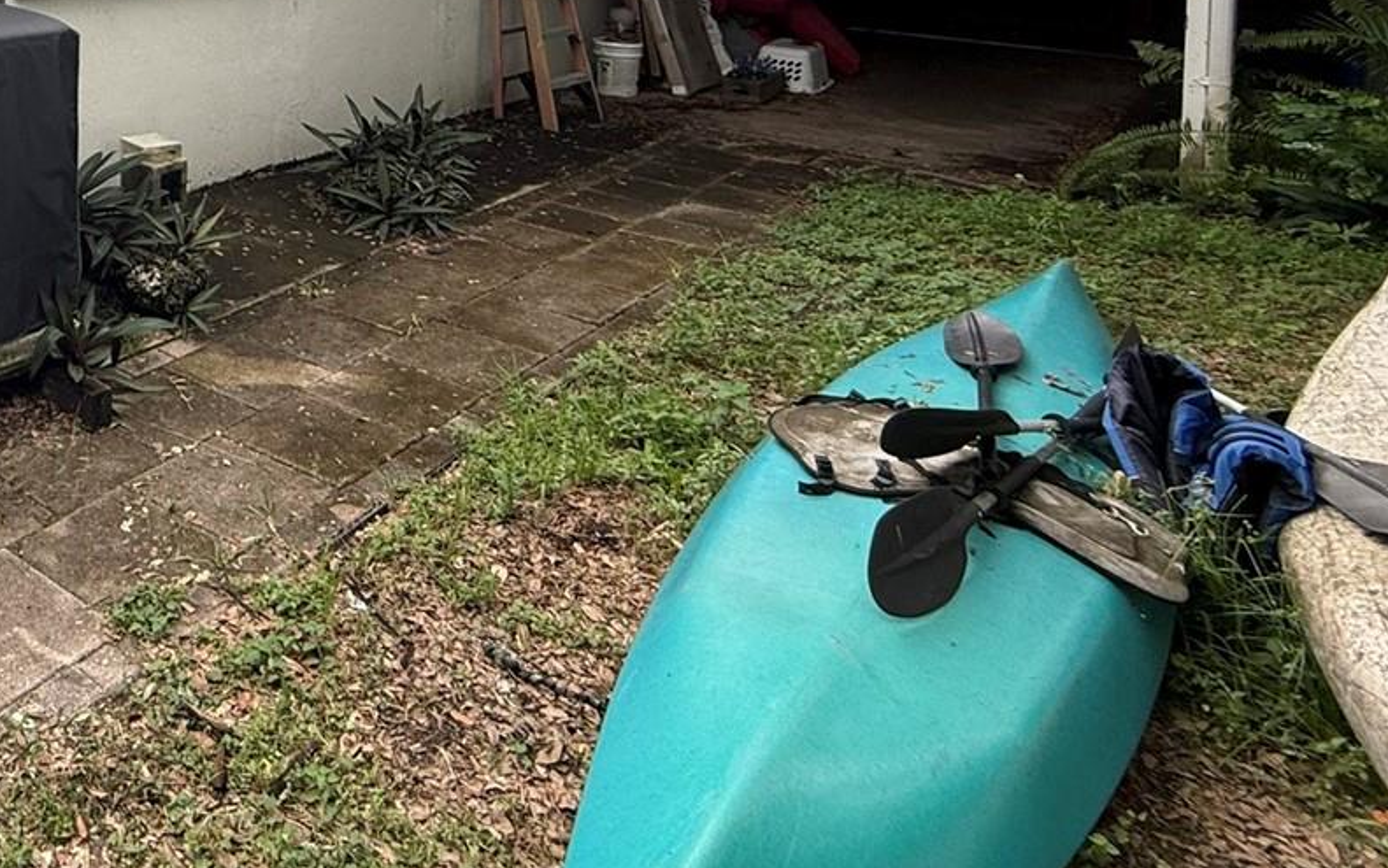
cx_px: 18
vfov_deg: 35.5
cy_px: -95
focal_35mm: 30
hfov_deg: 51.2
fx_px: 1135
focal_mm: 2.22
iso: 80
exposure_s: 1/99
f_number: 2.2
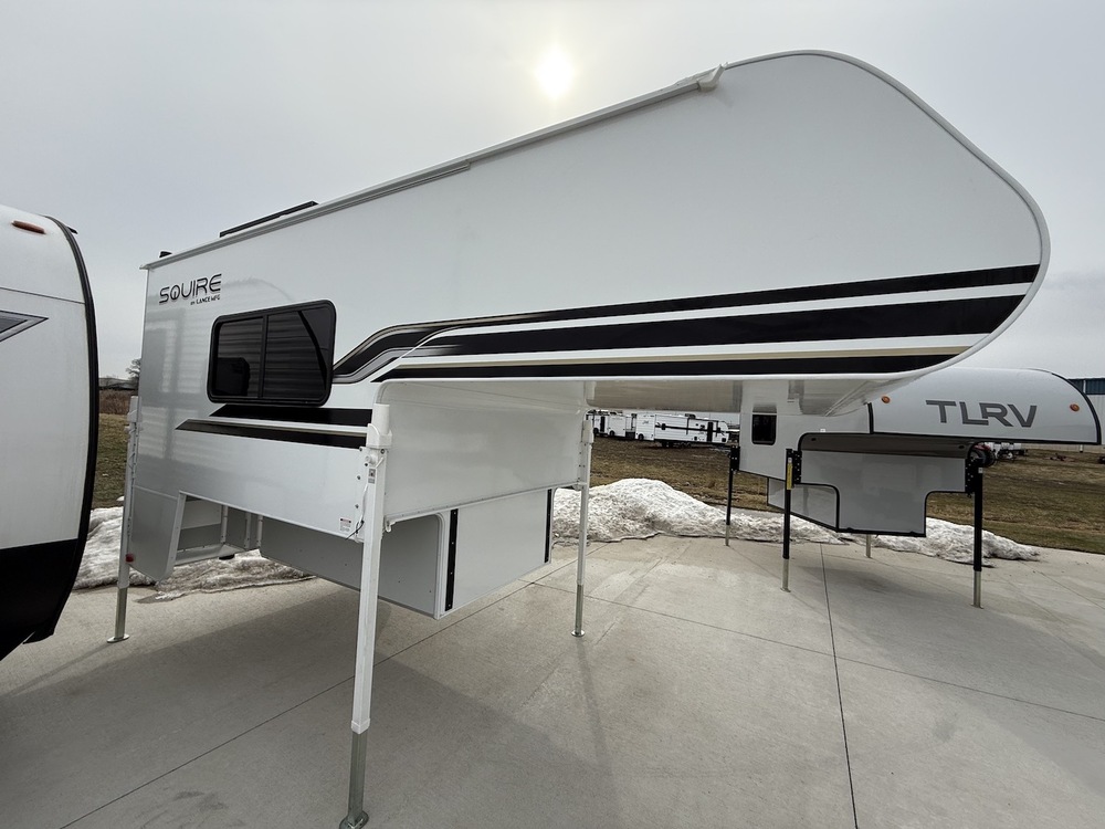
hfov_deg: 102.1
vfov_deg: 85.7
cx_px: 552
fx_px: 447
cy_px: 414
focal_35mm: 14
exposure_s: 1/1901
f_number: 2.2
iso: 50
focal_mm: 2.22
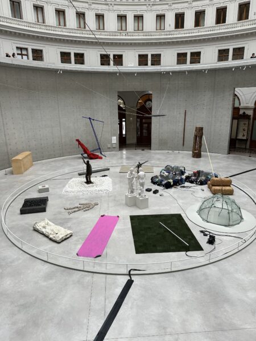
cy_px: 170
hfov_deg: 56.8
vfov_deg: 71.6
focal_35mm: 24
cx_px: 128
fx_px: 237
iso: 64
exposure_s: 1/238
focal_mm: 6.86
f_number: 1.78
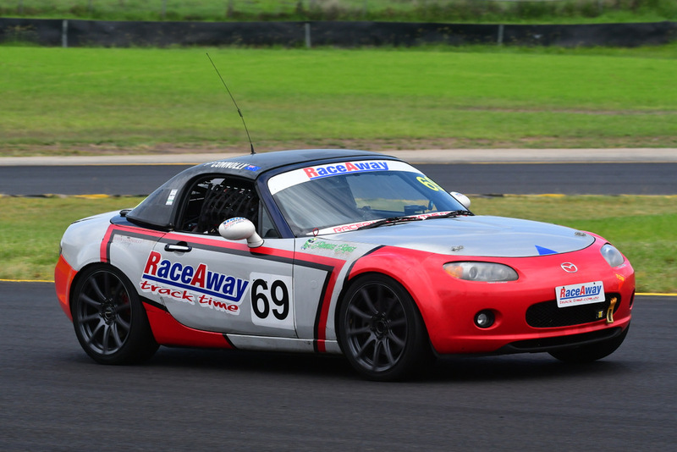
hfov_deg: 6.9
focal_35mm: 300
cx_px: 338
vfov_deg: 4.6
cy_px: 226
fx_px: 5643
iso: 640
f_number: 11
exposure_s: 1/640
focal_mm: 200
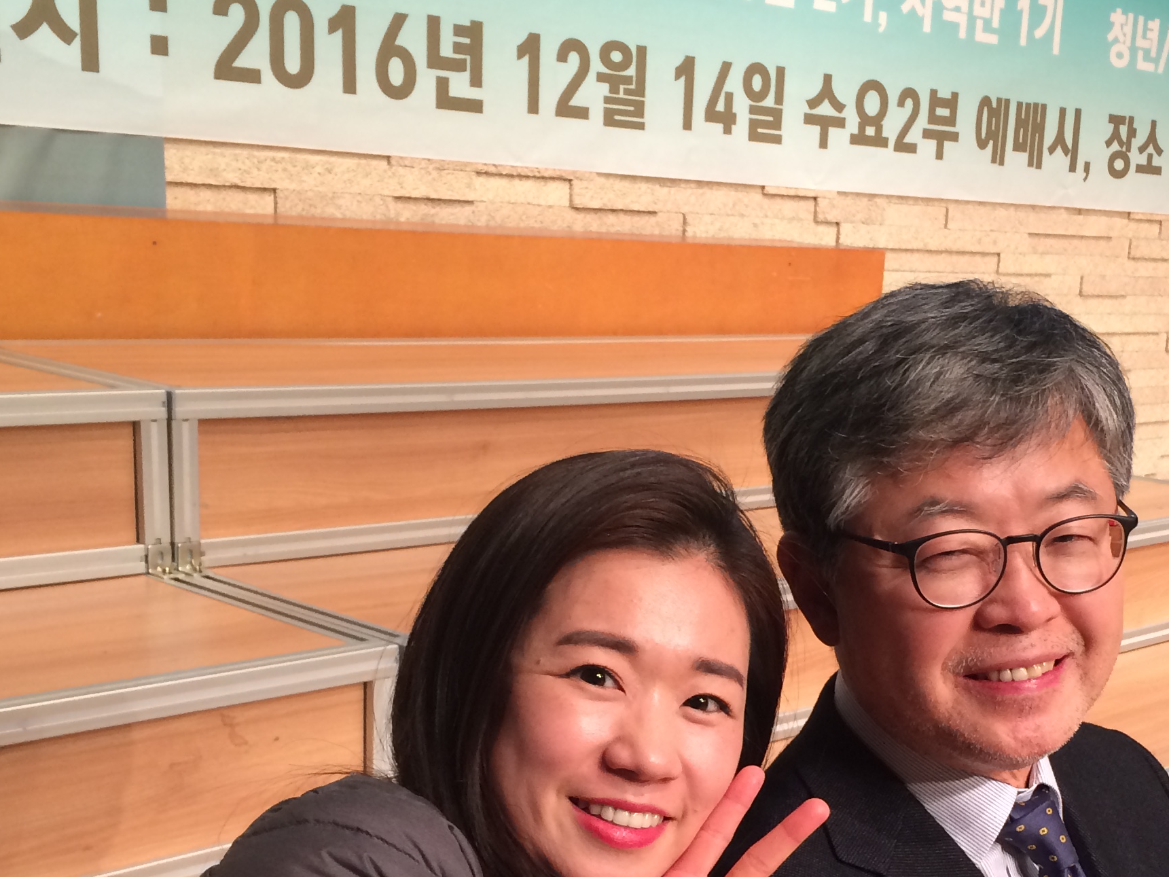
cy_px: 737
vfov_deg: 25.9
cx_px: 802
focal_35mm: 55
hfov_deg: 34.5
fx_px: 1858
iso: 100
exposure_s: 1/30
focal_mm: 4.15
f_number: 2.2
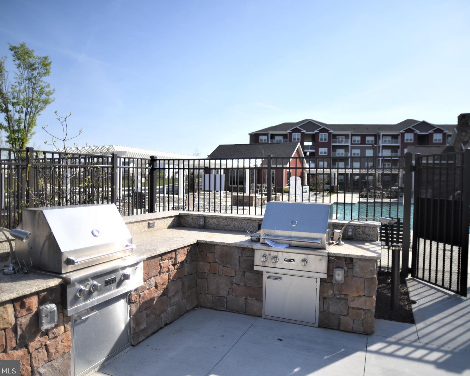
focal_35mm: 23
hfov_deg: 72.6
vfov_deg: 60.9
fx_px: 320
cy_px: 188
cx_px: 245
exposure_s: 1/8000
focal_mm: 20
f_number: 1.8
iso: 160
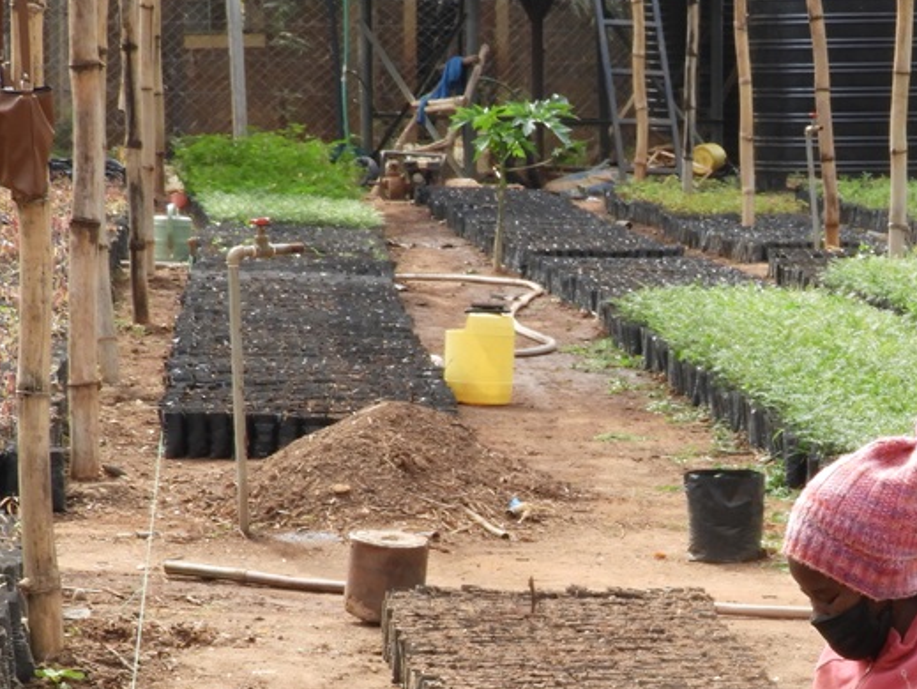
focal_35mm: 178
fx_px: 4719
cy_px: 683
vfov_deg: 8.3
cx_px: 898
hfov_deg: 11.0
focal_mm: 12.5
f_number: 4.5
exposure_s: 1/125
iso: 100
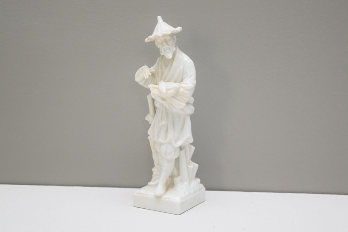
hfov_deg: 28.1
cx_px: 174
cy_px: 116
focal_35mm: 72
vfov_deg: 18.9
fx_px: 696
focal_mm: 48
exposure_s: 1/60
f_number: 5.3
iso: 1400
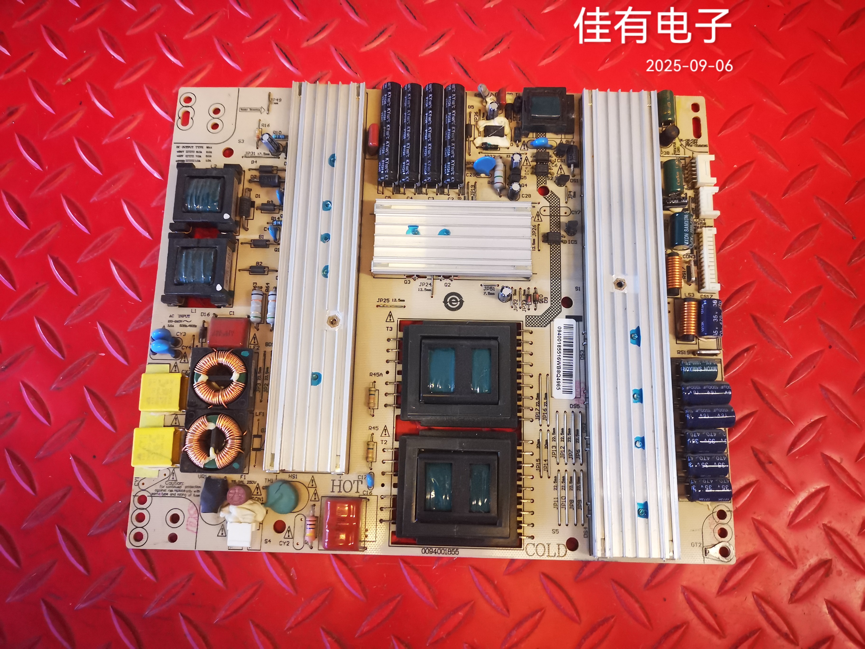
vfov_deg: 51.4
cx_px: 432
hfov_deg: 65.3
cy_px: 324
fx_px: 675
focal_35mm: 27
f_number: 1.8
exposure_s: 1/25
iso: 1000
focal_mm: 5.58
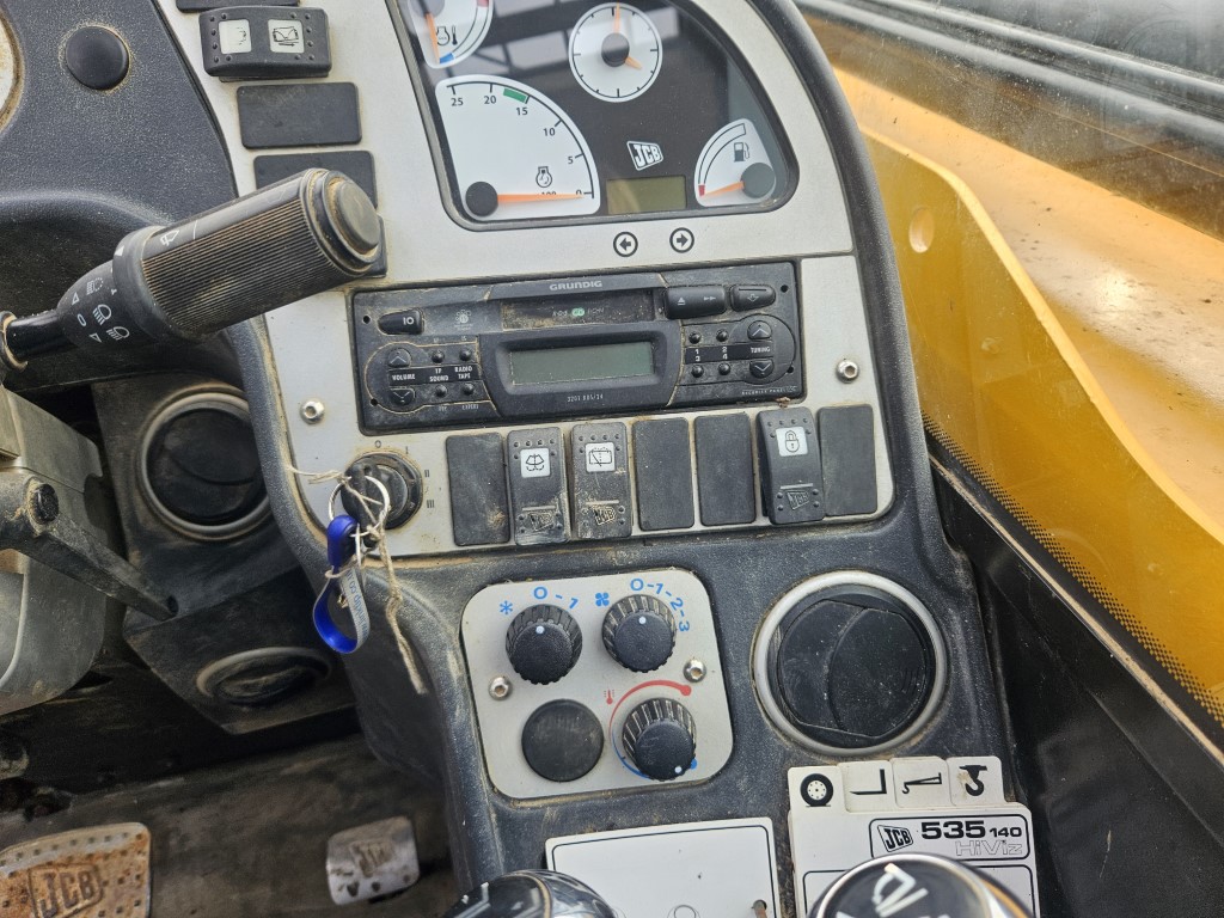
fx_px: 813
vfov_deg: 58.9
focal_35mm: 23
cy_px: 459
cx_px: 612
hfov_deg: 73.9
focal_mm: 5.4
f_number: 1.8
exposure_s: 1/190
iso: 80
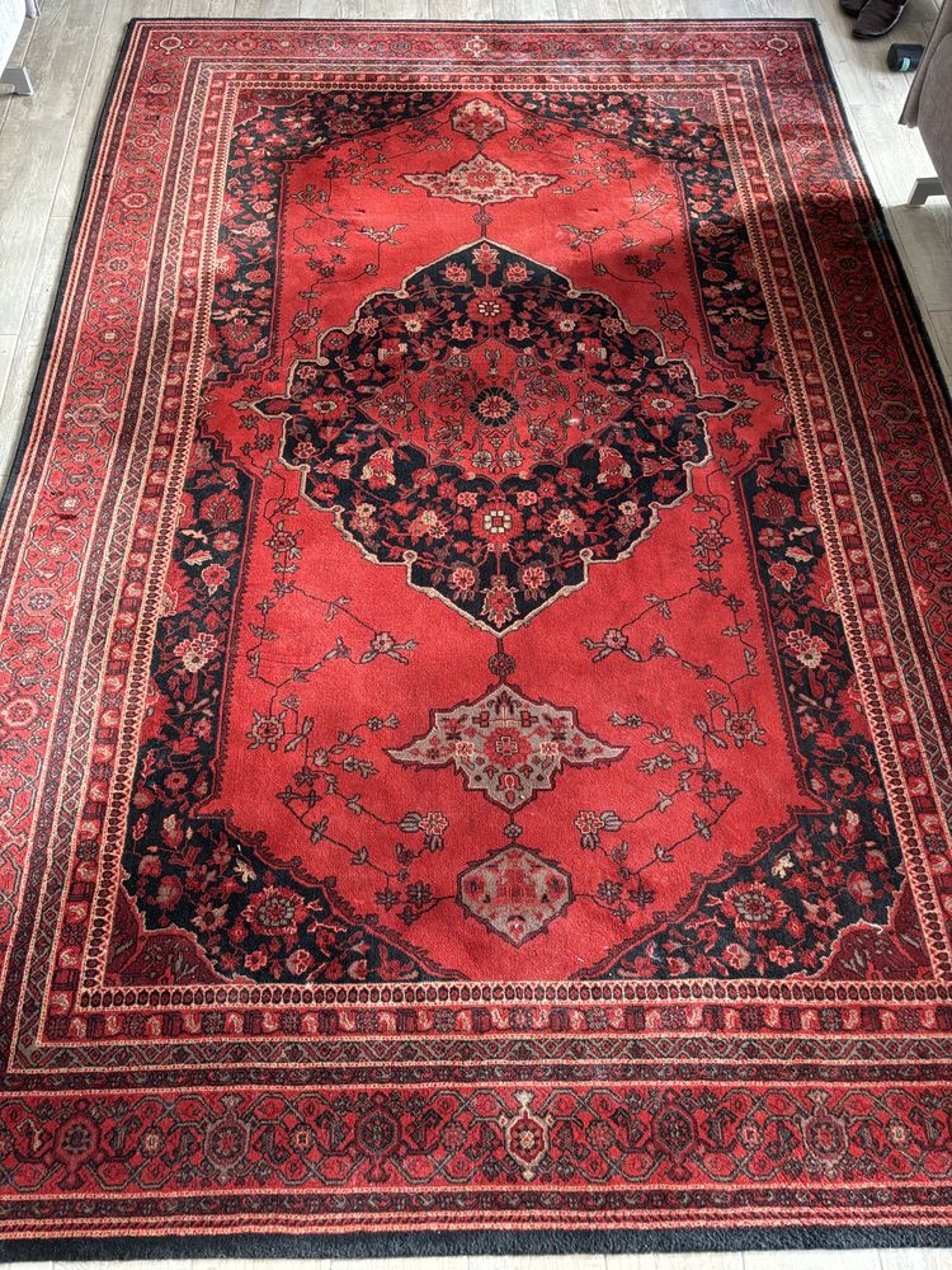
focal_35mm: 26
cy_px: 635
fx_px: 953
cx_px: 476
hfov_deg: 53.1
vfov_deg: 67.3
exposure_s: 1/121
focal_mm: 5.96
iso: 125
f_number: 1.6
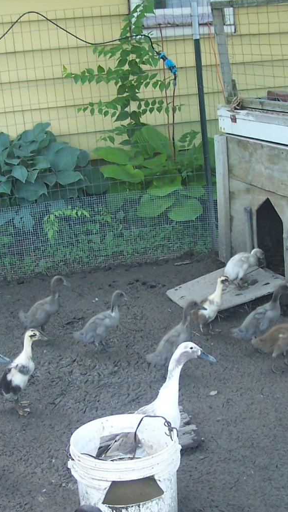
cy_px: 310
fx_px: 923
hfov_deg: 17.7
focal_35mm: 68
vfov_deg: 30.9
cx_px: 150
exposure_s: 1/30
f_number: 2.8
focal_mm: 6.3
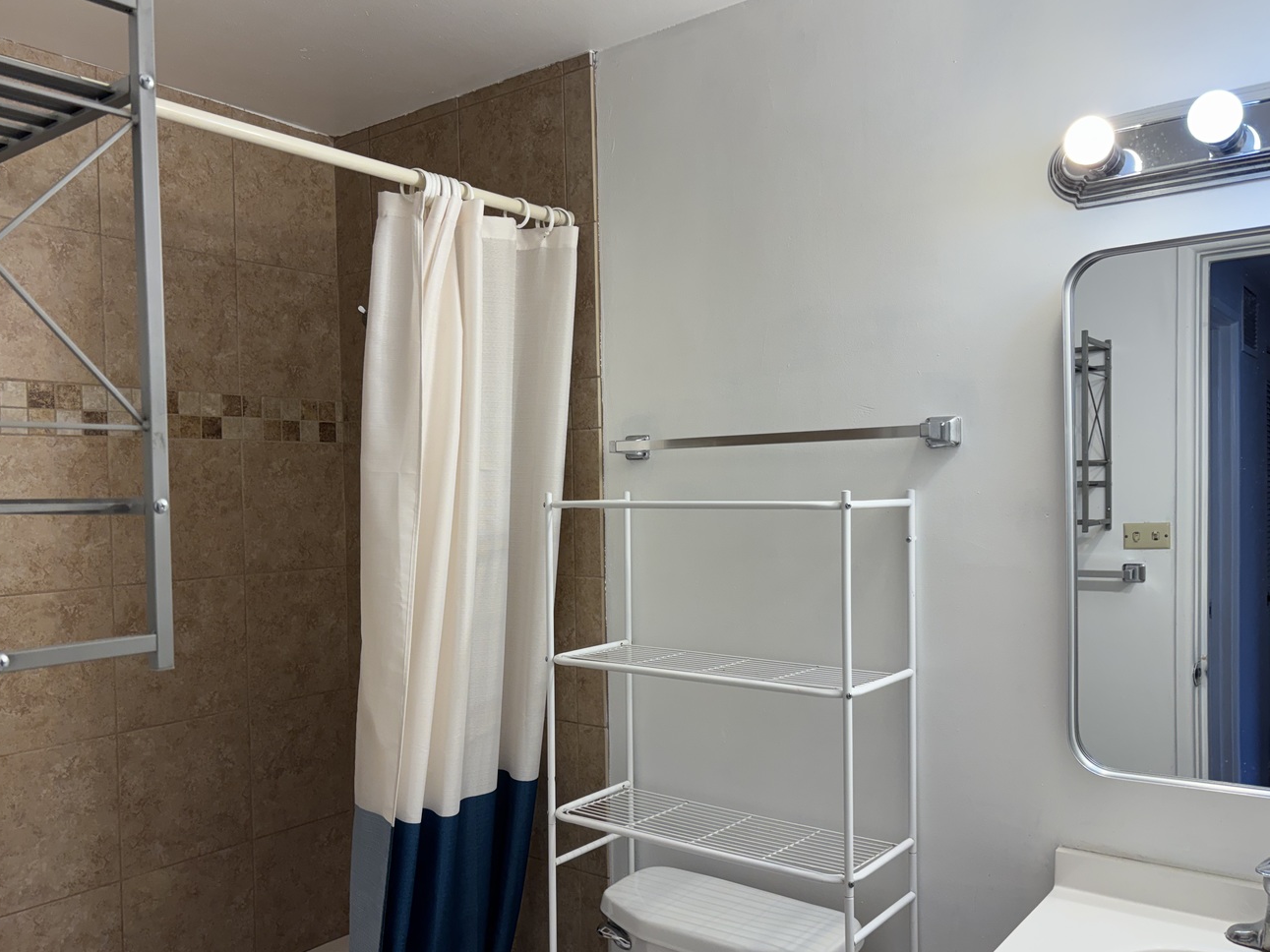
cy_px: 515
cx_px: 617
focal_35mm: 29
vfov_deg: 48.2
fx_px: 1064
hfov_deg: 61.7
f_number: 1.6
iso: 50
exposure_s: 1/120
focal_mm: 5.96
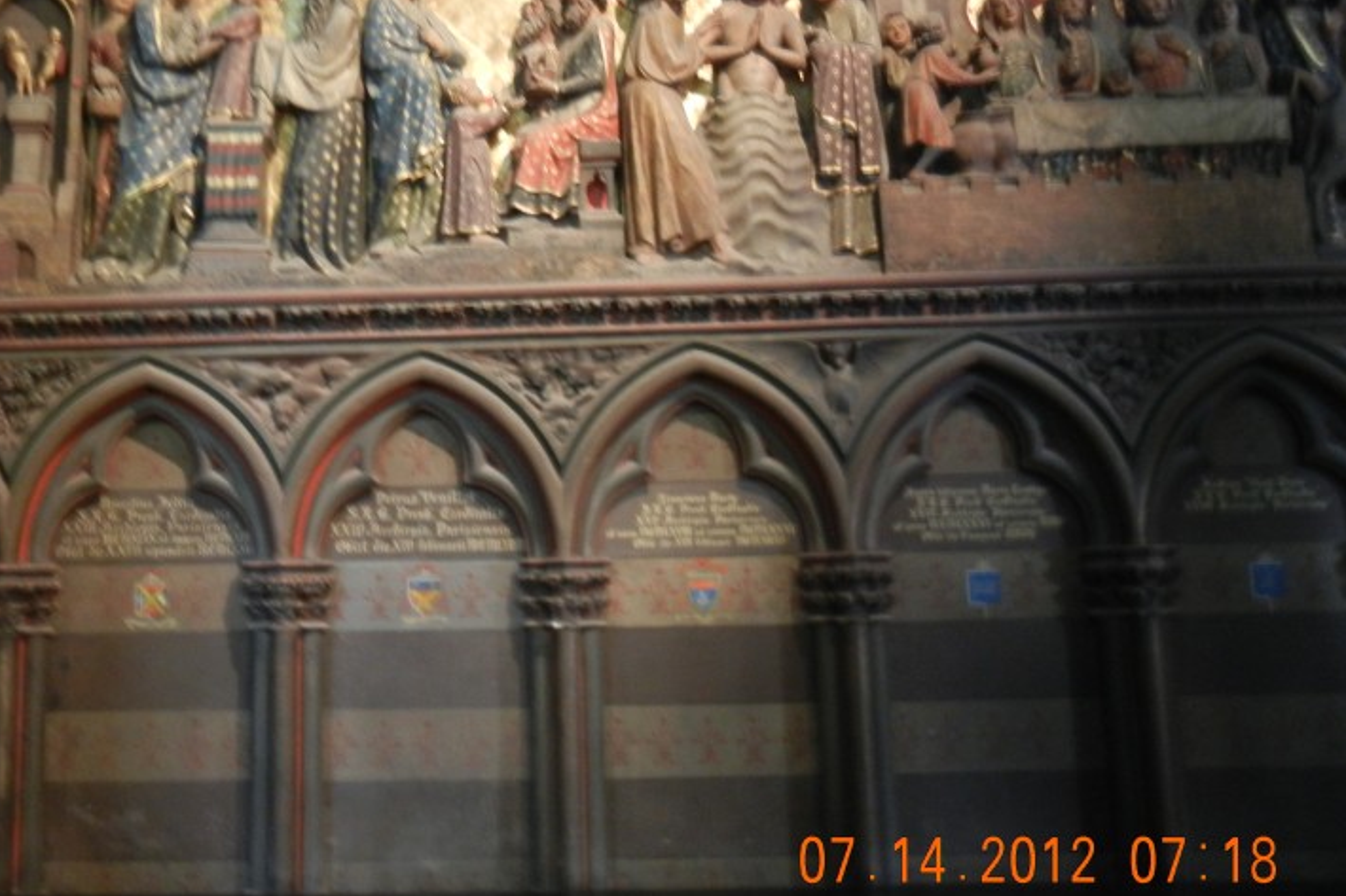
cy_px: 284
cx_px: 425
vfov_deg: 29.6
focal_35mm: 45
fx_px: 1682
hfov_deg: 42.9
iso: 400
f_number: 3.5
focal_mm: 5.4
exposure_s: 1
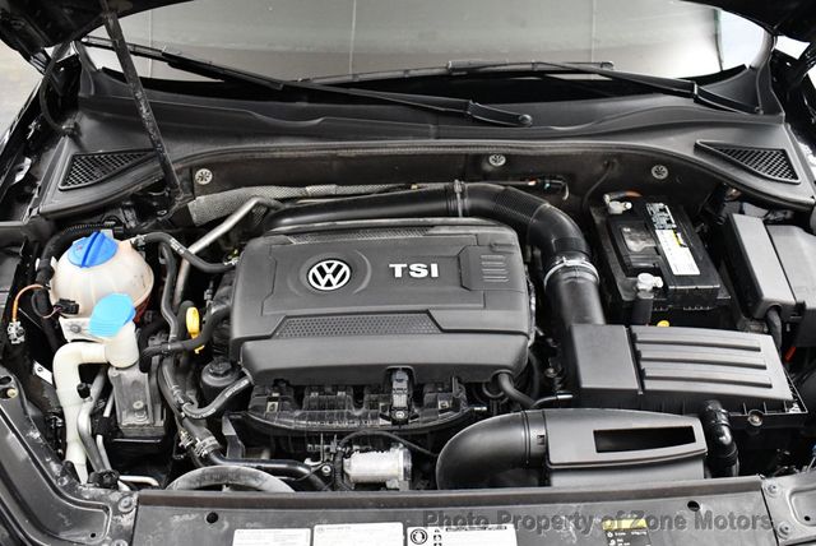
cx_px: 408
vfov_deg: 36.9
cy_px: 273
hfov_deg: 53.1
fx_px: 817
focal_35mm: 36
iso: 3200
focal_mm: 18
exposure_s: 1/125
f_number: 3.5
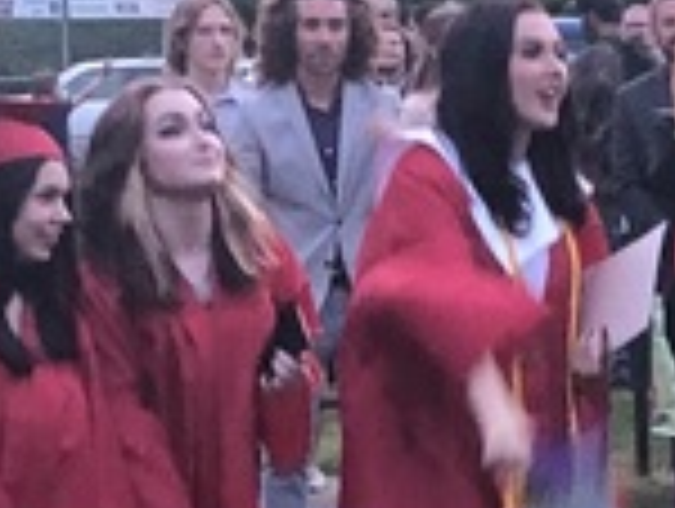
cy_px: 495
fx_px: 3730
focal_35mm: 191
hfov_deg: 9.8
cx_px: 1174
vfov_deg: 7.8
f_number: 1.8
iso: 64
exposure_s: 1/15
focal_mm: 3.99
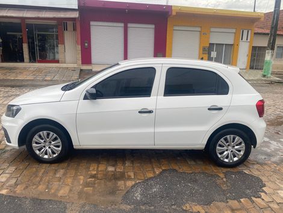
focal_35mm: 26
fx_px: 213
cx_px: 142
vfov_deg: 53.2
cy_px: 106
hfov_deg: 67.2
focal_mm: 4.25
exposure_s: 1/698
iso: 32
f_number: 1.8
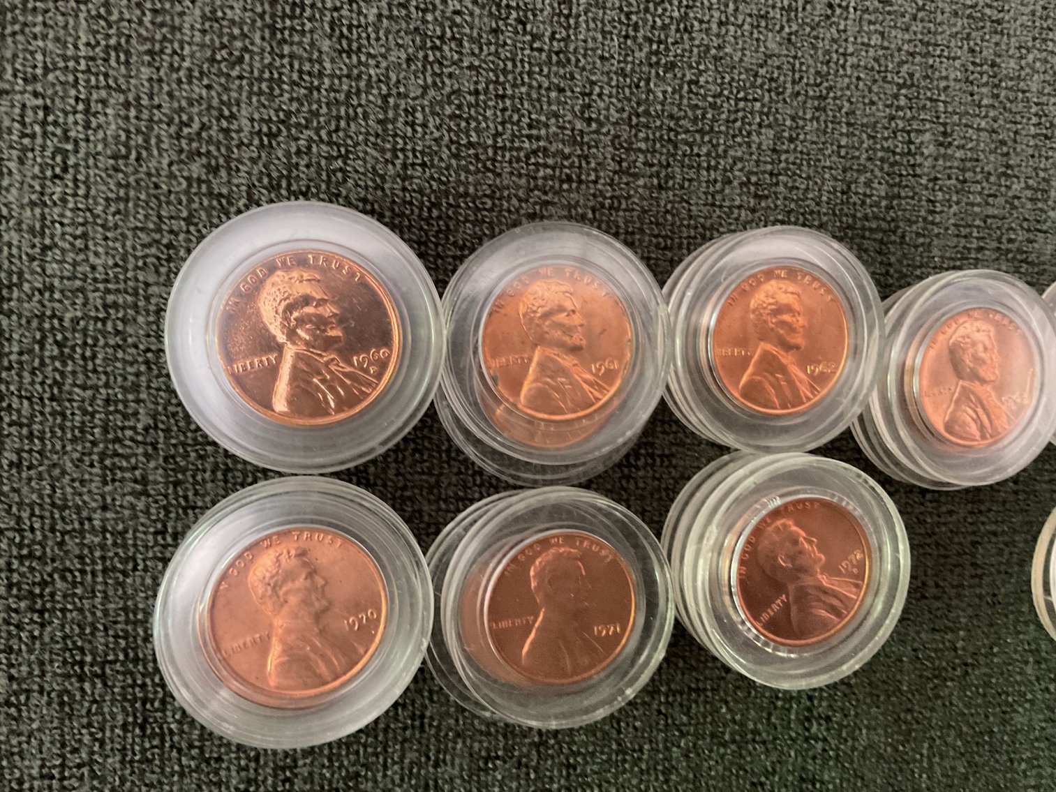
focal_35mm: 29
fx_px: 885
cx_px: 528
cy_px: 396
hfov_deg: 61.7
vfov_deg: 48.2
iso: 400
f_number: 1.8
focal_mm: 3
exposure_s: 1/25
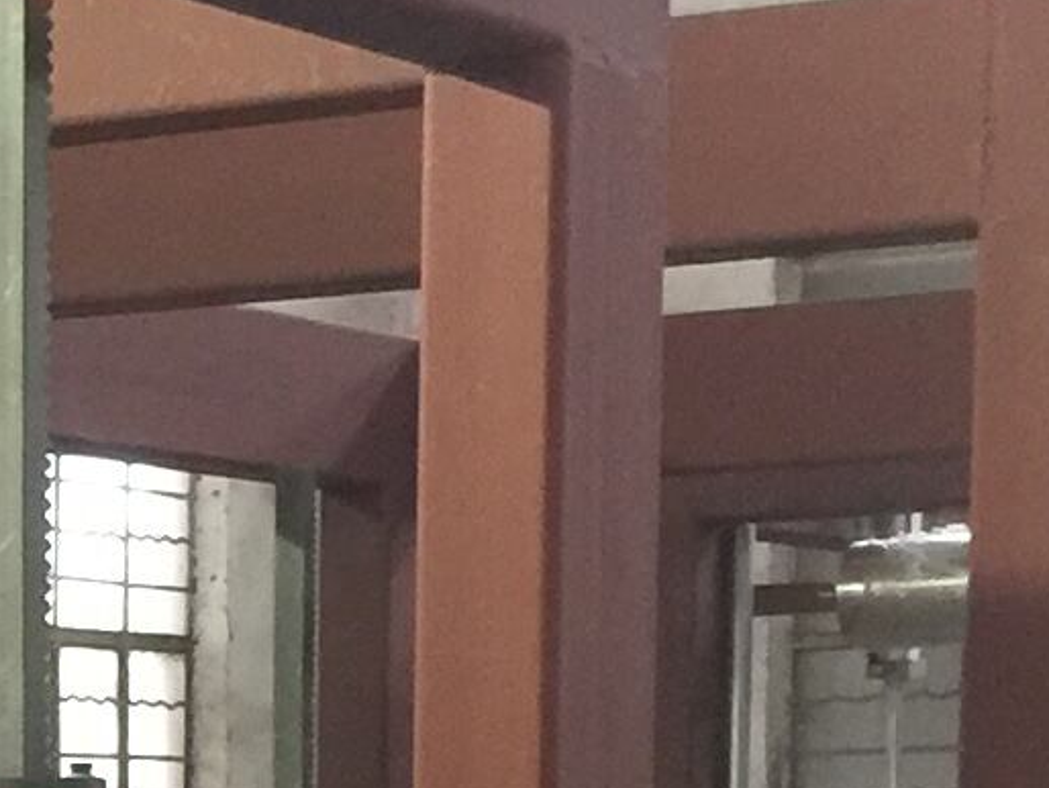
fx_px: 5579
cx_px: -867
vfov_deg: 7.7
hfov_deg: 10.1
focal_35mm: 184
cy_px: 1698
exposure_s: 1/10
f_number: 2.2
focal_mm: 4.15
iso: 125
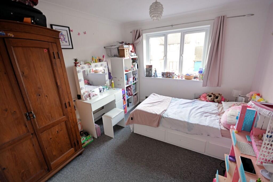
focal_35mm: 15
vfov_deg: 77.3
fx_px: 114
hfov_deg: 100.4
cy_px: 91
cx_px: 136
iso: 400
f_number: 8
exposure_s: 1/8
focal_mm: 10
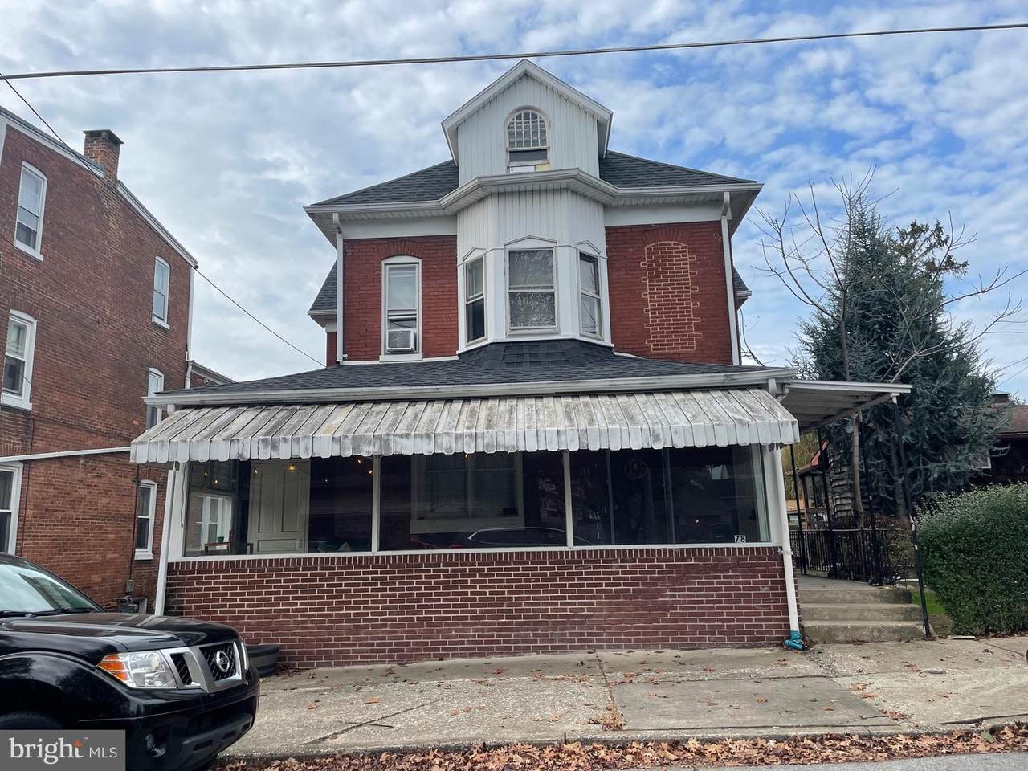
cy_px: 386
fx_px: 772
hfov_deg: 67.3
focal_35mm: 26
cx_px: 514
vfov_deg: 53.1
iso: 32
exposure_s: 1/1916
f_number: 1.6
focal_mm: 4.2
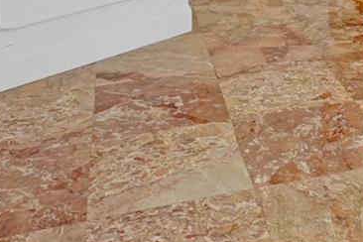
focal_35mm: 70
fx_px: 706
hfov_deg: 27.0
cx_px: 374
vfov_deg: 15.4
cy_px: -251
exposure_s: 1/80
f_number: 4
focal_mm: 16
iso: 2500
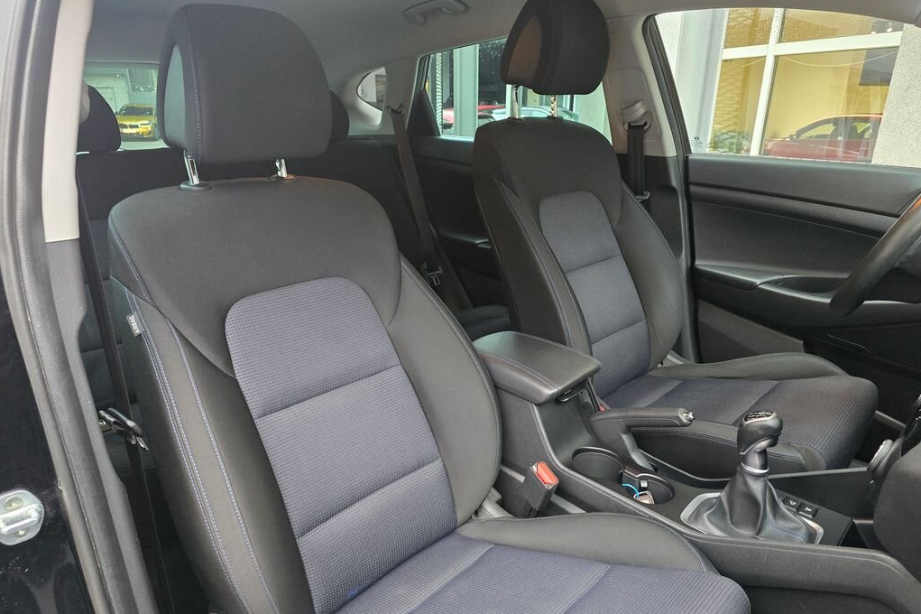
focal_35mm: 24
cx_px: 460
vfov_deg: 53.0
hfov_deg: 73.8
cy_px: 340
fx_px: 614
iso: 1000
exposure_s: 1/100
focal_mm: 6.3
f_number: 1.7
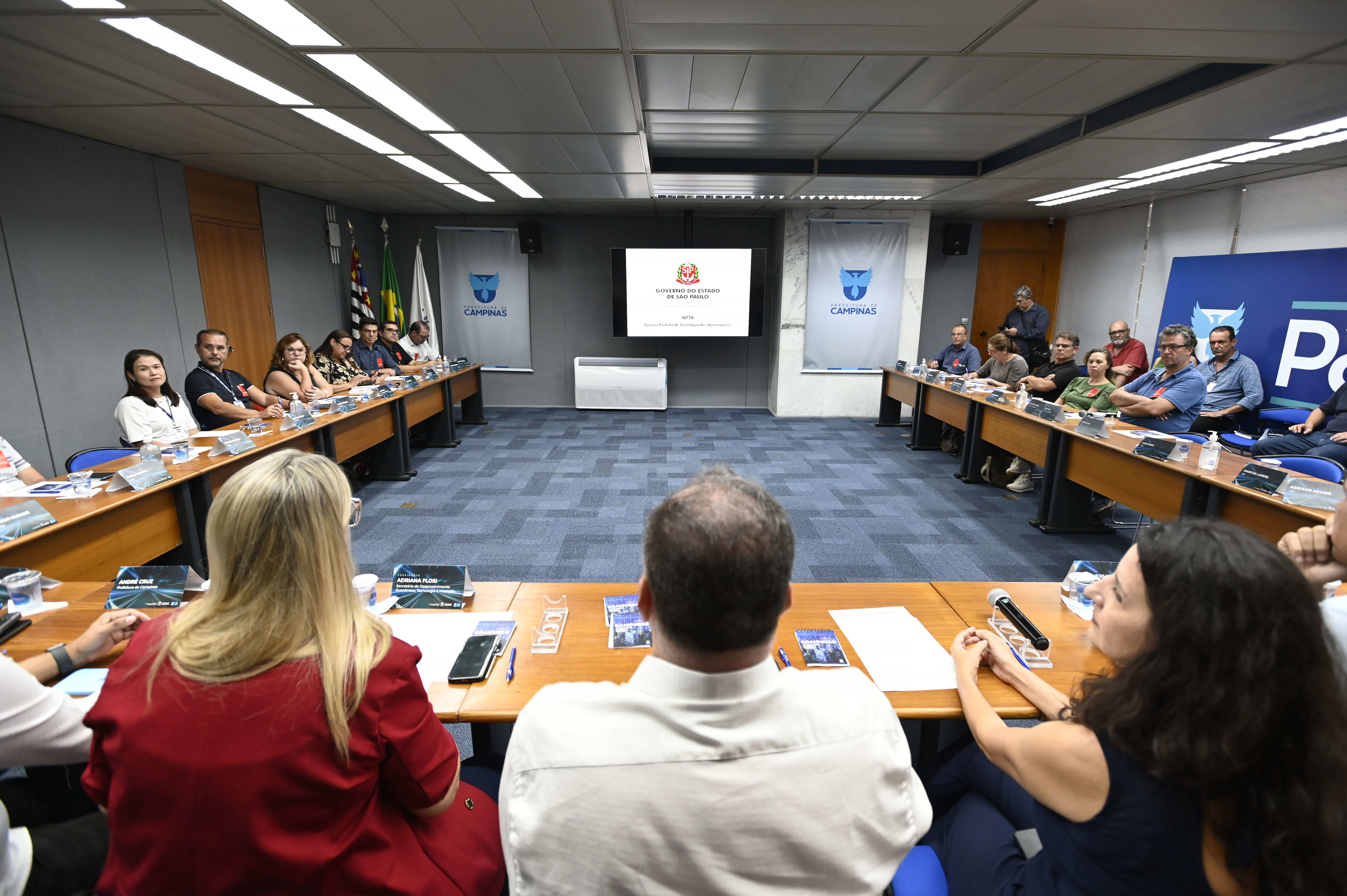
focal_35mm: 17
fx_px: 636
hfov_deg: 93.3
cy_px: 448
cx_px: 674
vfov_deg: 70.4
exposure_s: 1/250
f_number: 4
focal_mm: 17
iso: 2000
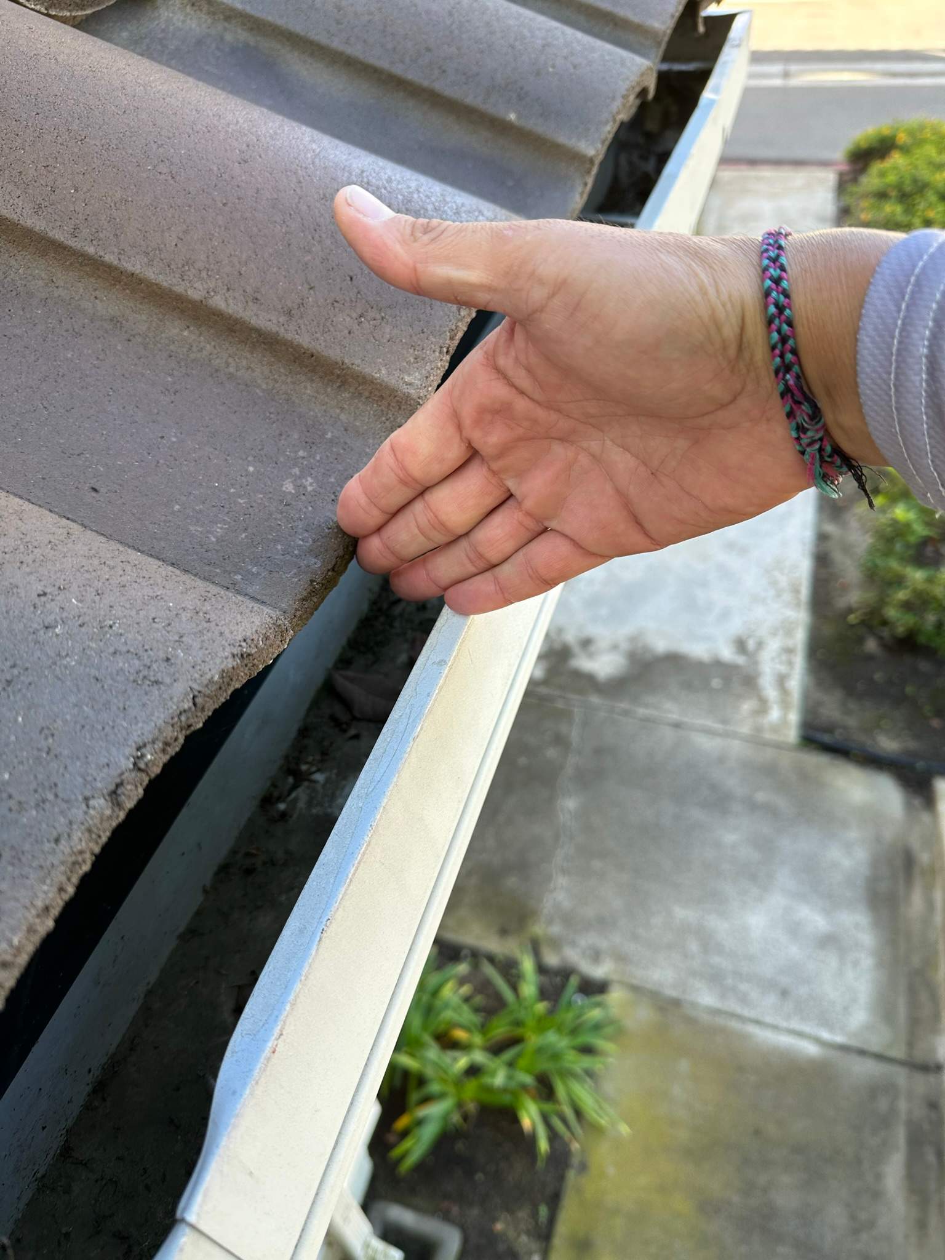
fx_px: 874
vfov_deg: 71.6
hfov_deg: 56.8
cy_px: 630
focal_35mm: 24
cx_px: 472
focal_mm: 6.86
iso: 64
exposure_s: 1/191
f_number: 1.78
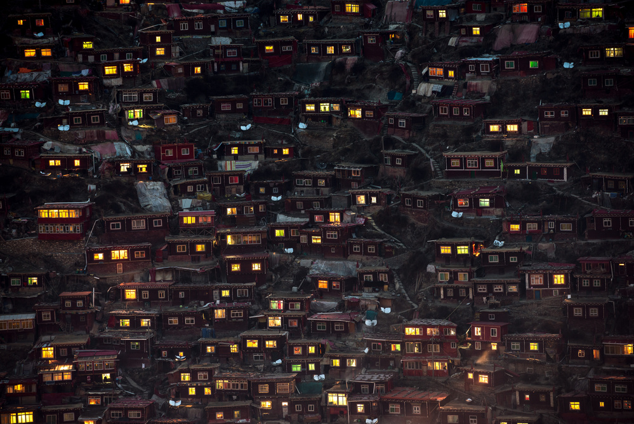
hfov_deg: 10.3
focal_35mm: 200
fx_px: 3524
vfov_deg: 6.9
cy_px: 212
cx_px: 317
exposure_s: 25
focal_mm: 200
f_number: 5.6
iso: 200
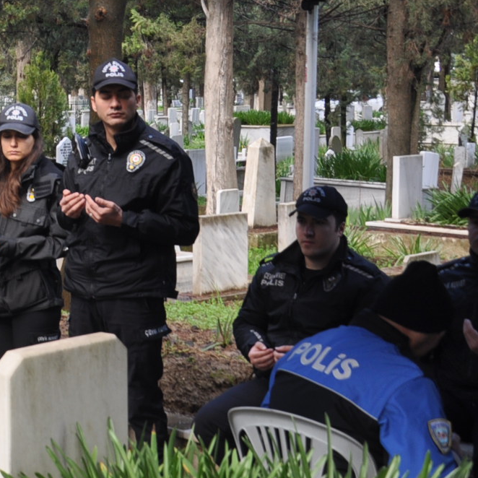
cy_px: 136
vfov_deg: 17.5
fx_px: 1547
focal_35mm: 99
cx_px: -284
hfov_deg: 15.8
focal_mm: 24
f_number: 5.6
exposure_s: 1/30
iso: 200
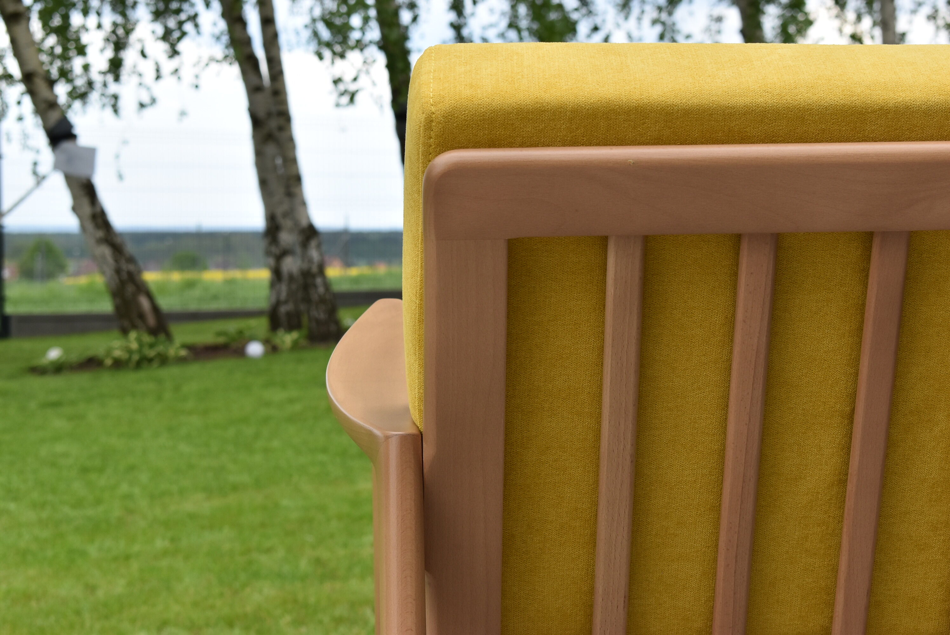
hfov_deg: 24.6
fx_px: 2179
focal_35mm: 82
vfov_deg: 16.6
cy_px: 318
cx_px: 475
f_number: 8
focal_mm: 55
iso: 400
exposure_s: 1/250
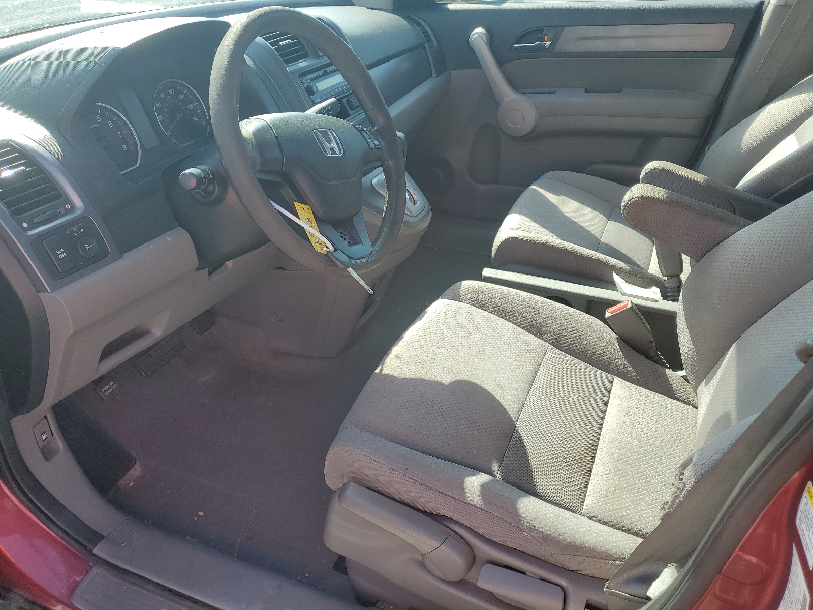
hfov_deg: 67.3
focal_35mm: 26
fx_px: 611
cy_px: 305
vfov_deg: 53.1
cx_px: 406
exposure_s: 1/667
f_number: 1.5
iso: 50
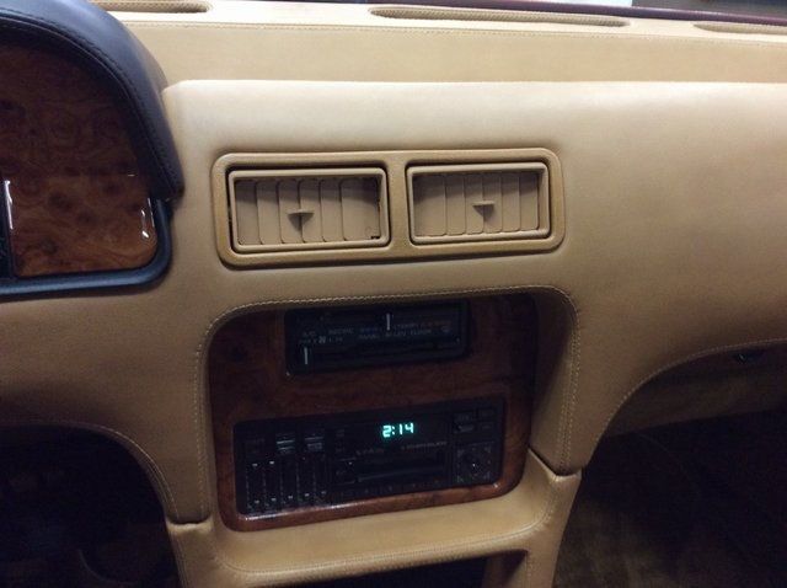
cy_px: 294
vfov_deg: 44.1
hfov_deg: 56.9
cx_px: 394
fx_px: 726
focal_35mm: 32
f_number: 2.4
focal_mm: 3.3
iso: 160
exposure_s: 1/24
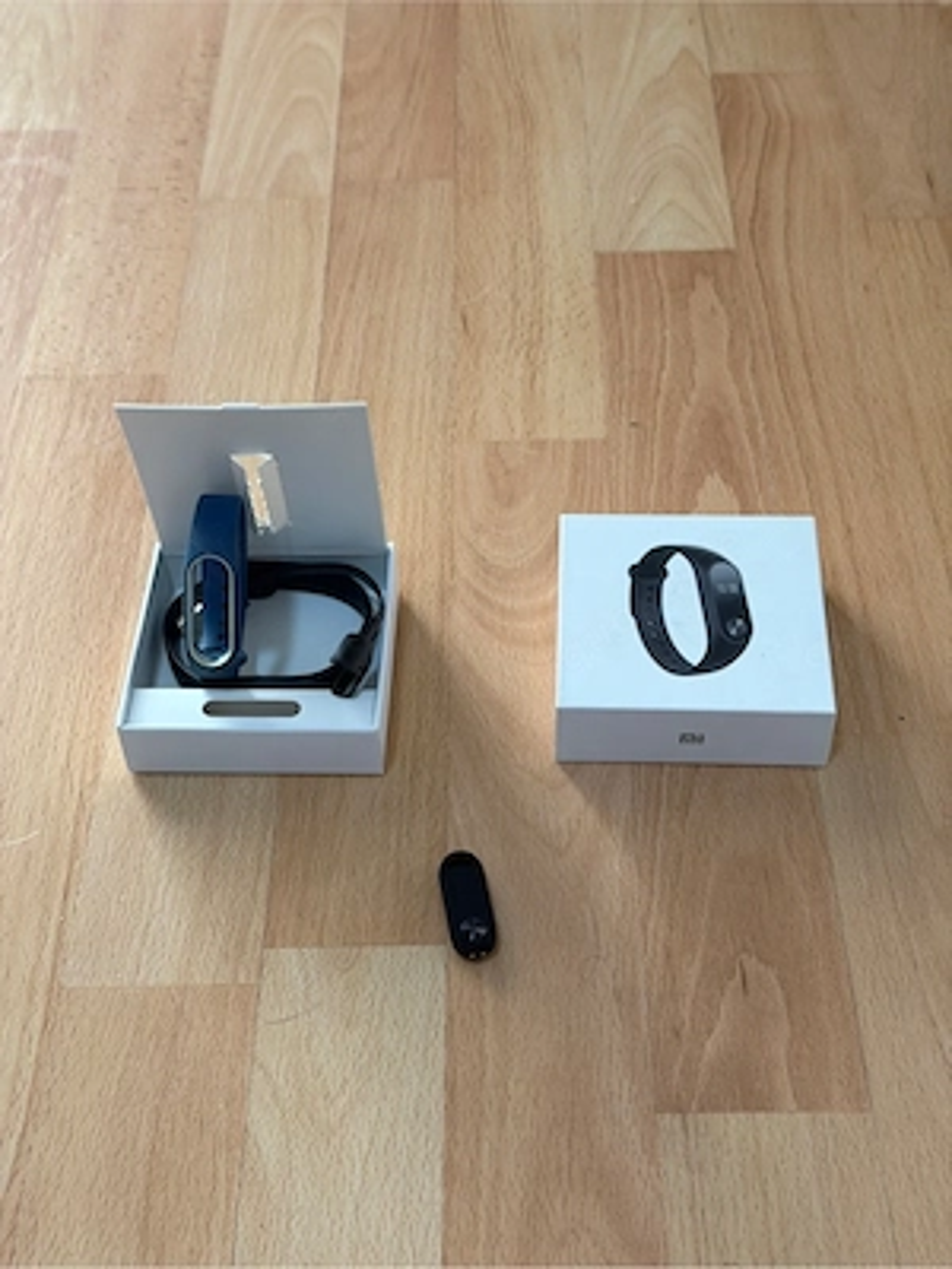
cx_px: 476
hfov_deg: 30.3
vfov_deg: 39.7
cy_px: 634
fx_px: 1760
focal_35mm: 48
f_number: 1.78
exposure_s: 1/53
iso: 250
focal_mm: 6.76
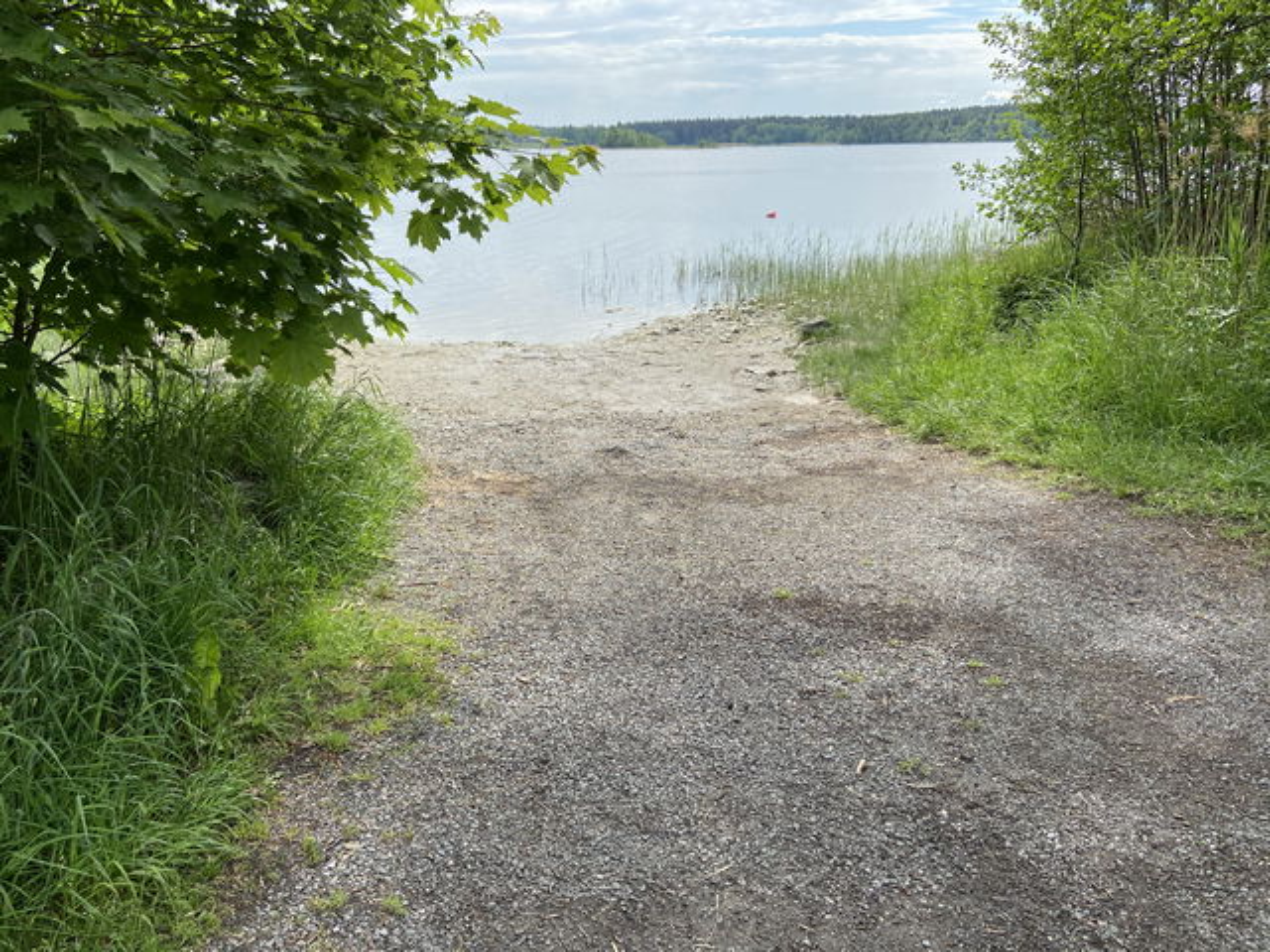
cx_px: 635
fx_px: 954
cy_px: 476
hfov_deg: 67.3
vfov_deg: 53.1
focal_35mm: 26
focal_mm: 4.25
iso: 32
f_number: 1.8
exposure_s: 1/1608
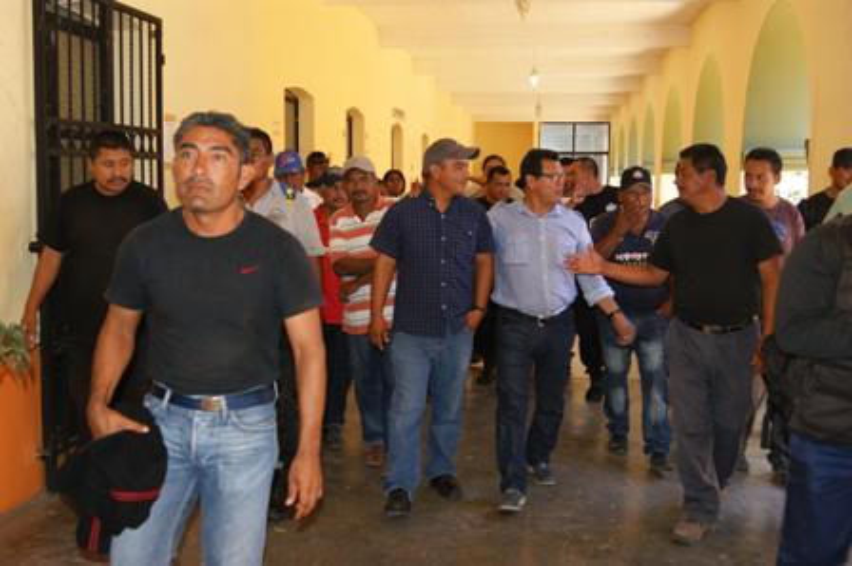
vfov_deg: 34.2
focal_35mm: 39
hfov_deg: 49.6
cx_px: 426
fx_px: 922
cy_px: 283
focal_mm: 26
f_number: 5.6
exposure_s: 1/80
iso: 320
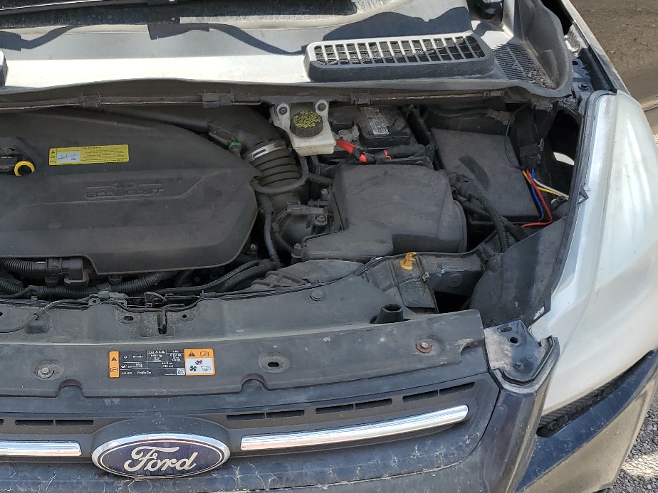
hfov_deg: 40.7
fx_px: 855
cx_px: 155
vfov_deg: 31.9
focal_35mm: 45
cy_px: 330
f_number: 1.5
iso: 50
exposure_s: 1/1111
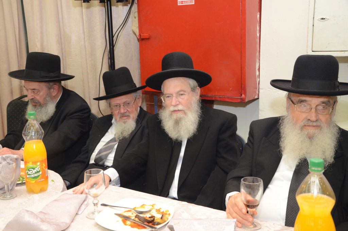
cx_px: 174
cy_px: 116
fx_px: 405
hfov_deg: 46.5
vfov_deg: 31.7
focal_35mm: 42
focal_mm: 28
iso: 1600
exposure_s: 1/80
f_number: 5.6
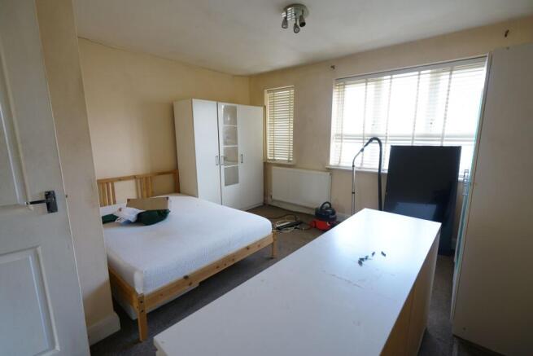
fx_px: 237
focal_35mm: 16
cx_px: 266
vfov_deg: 73.8
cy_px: 178
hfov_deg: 96.7
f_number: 5
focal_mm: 16
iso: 400
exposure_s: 1/30
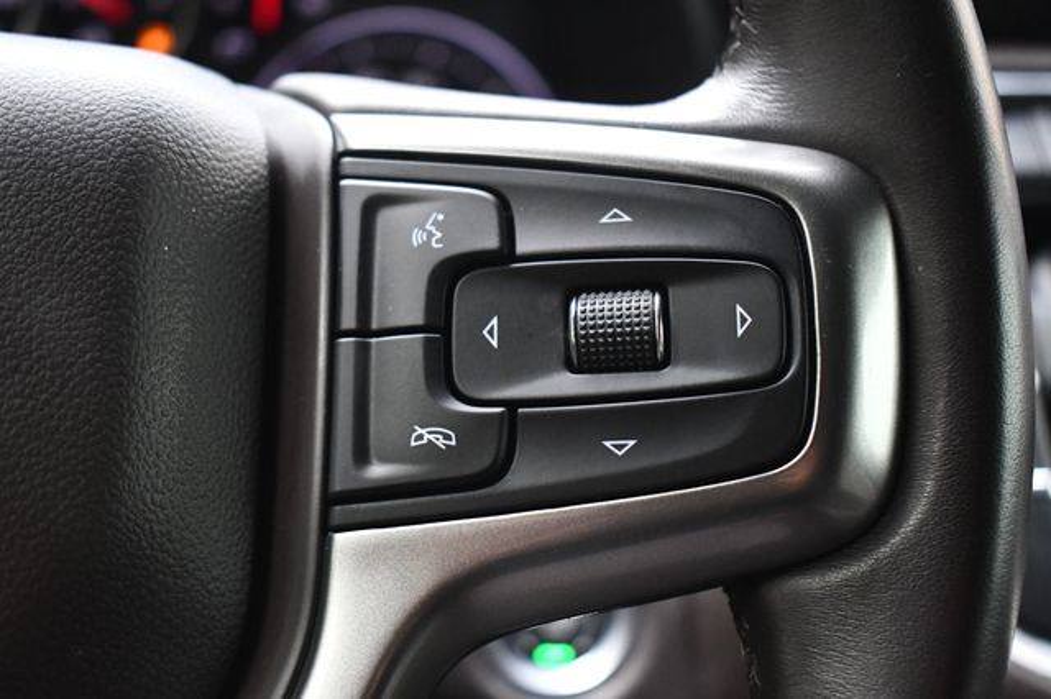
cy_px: 350
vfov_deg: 23.8
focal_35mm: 57
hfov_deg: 35.1
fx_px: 1663
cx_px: 526
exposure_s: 1/125
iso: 2800
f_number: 4.8
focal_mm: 38
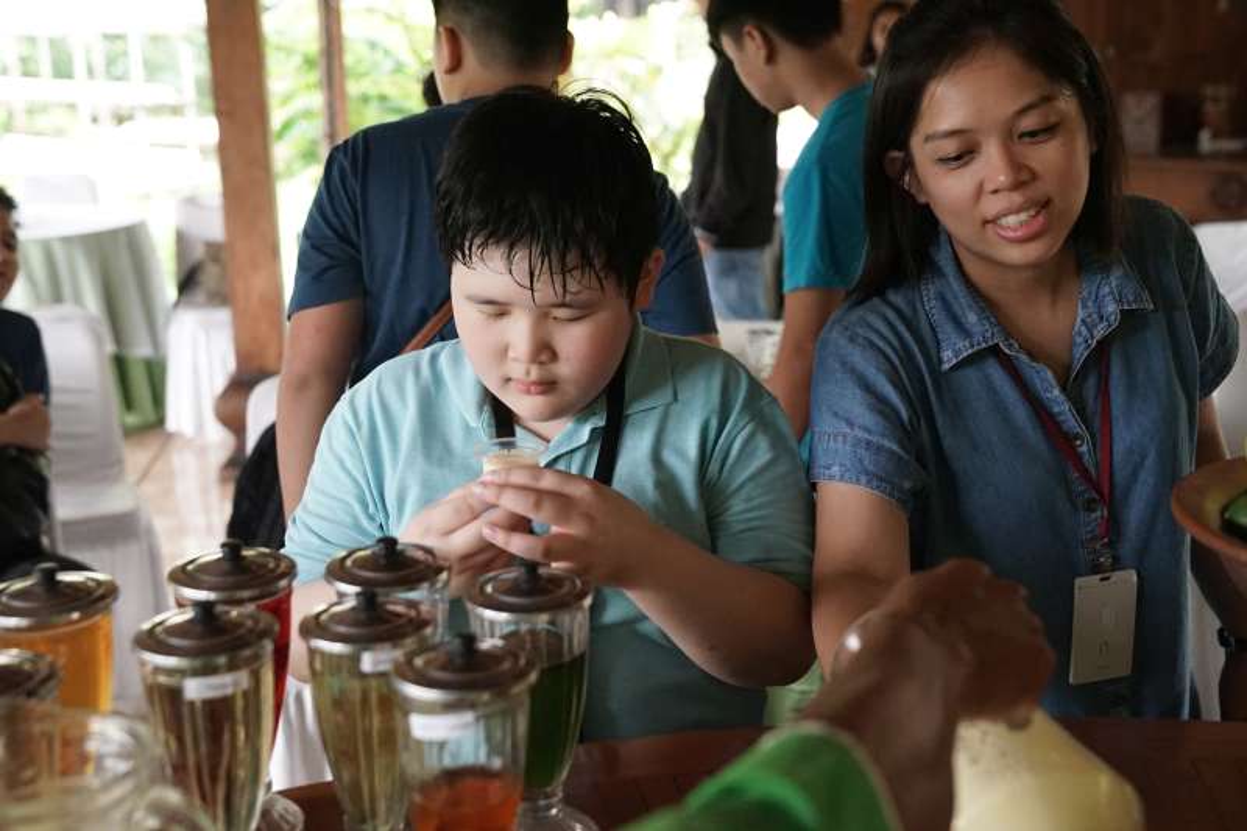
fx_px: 1697
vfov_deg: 27.5
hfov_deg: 40.4
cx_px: 624
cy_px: 416
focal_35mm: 49
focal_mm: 49
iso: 5000
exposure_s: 1/125
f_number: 4
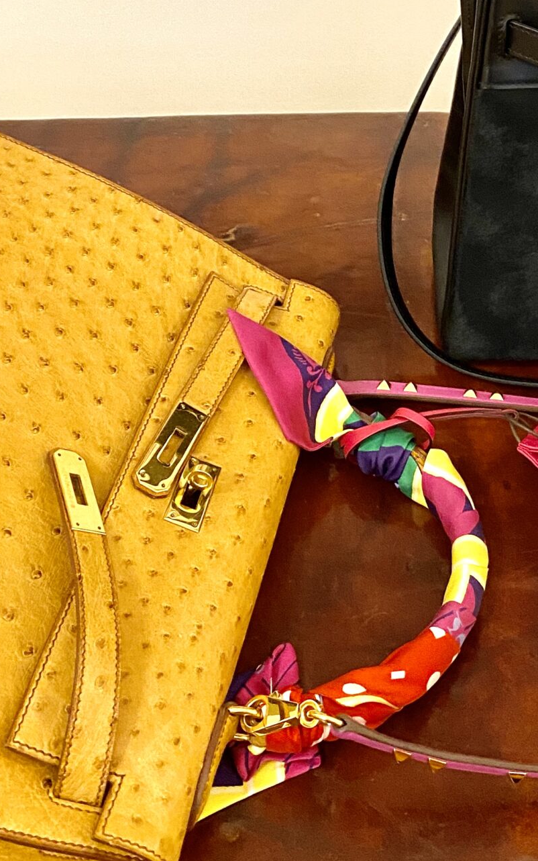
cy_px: 38
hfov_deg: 22.9
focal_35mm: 55
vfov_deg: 34.2
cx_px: 495
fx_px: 1290
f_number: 1.8
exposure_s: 1/33
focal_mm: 4.25
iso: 400
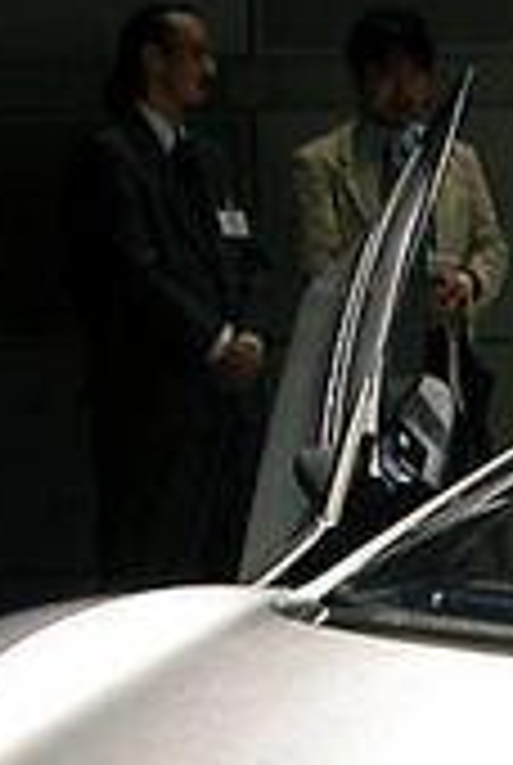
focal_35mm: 123
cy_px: 846
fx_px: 2618
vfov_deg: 16.1
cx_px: 830
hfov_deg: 10.7
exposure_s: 1/17.3
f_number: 2.8
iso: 100
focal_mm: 8.9
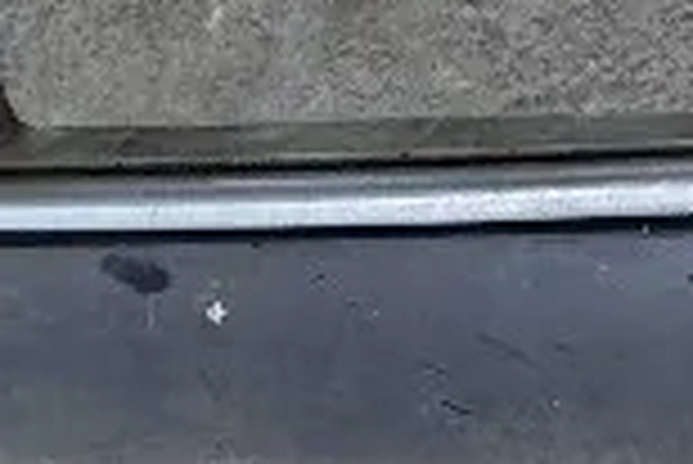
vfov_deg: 7.8
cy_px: -469
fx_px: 3256
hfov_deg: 12.0
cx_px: 756
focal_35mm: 169
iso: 1962
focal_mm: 4.71
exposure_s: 1/50.3
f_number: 1.7
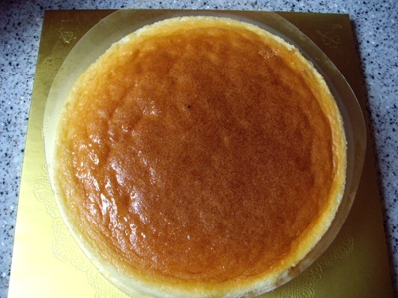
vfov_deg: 37.7
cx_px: 199
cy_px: 149
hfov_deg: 49.0
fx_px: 437
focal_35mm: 38
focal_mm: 6.2
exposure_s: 1/30
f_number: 2.7
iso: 200
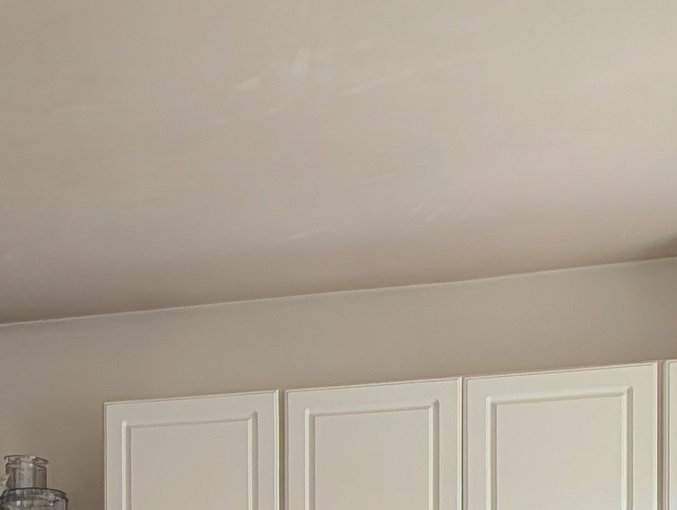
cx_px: 50
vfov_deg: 23.5
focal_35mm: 54
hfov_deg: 33.4
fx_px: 1058
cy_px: 686
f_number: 1.95
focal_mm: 2.23
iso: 41
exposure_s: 1/139
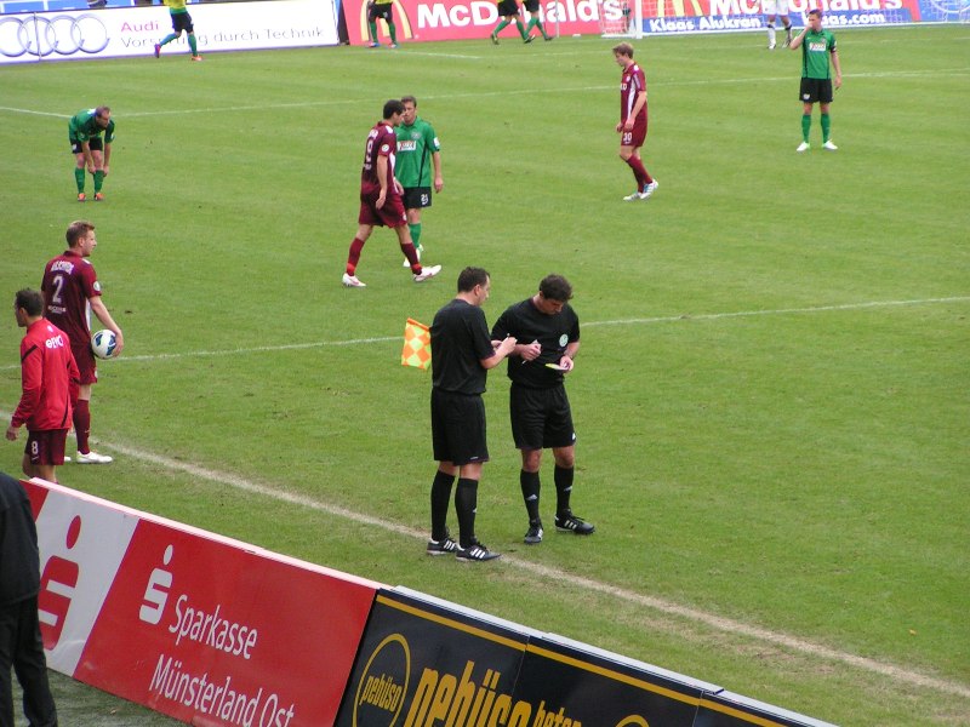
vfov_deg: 7.2
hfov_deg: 9.6
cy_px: 364
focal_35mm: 206
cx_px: 485
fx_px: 5772
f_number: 3.5
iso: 125
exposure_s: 1/250
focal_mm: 31.5
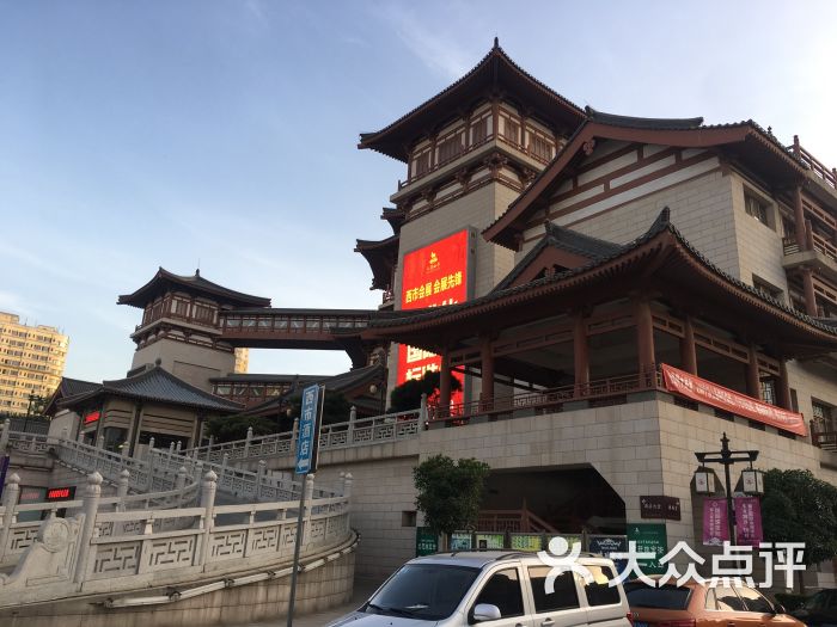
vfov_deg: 48.2
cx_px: 418
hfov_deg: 61.7
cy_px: 314
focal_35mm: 29
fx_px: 701
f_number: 2.2
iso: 25
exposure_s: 1/155
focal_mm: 4.15
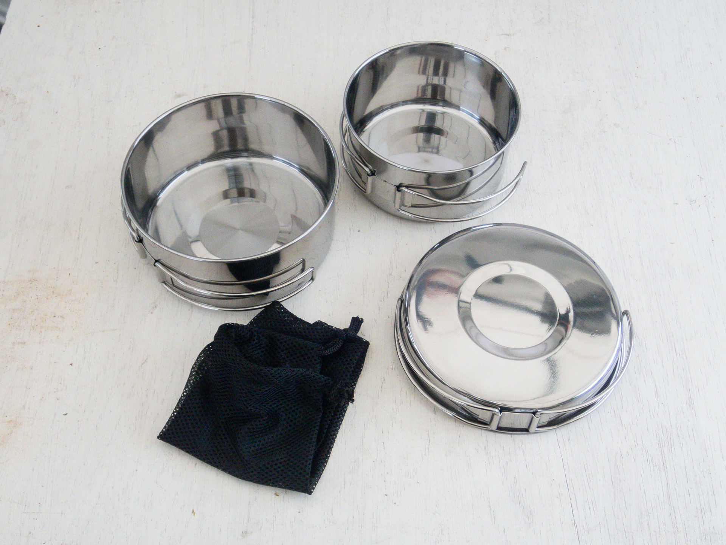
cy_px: 272
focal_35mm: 43
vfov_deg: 33.6
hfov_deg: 43.9
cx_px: 363
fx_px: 902
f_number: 4
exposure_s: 1/500
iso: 400
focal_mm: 7.86
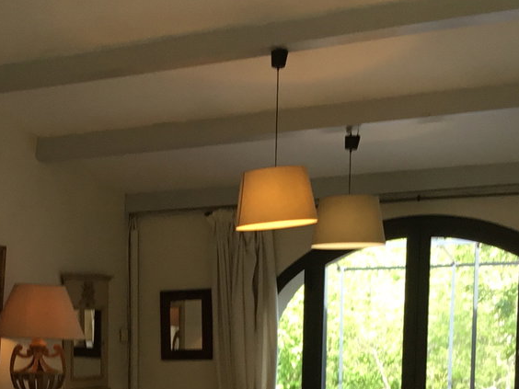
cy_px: 462
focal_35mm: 88
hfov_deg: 21.6
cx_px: 25
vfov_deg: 16.1
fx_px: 1319
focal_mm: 3.3
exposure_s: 1/50
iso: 32
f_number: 2.4
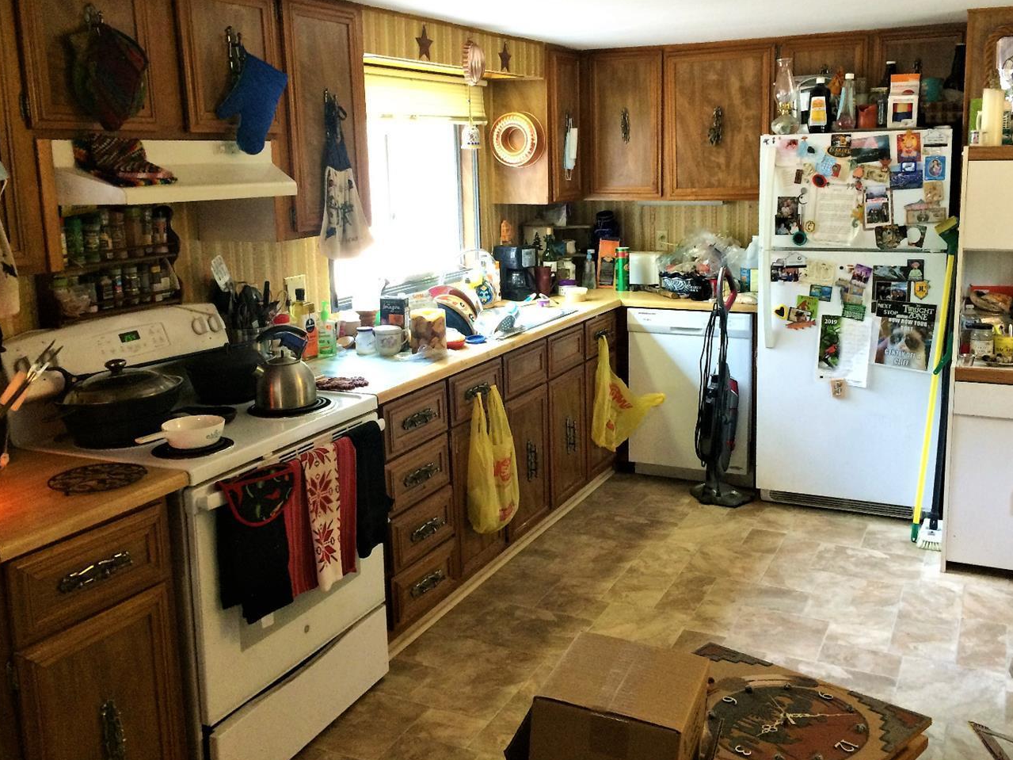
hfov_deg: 53.9
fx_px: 995
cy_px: 329
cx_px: 547
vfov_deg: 41.7
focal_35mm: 34
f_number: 2.2
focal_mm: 4.15
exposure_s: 1/30
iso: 160
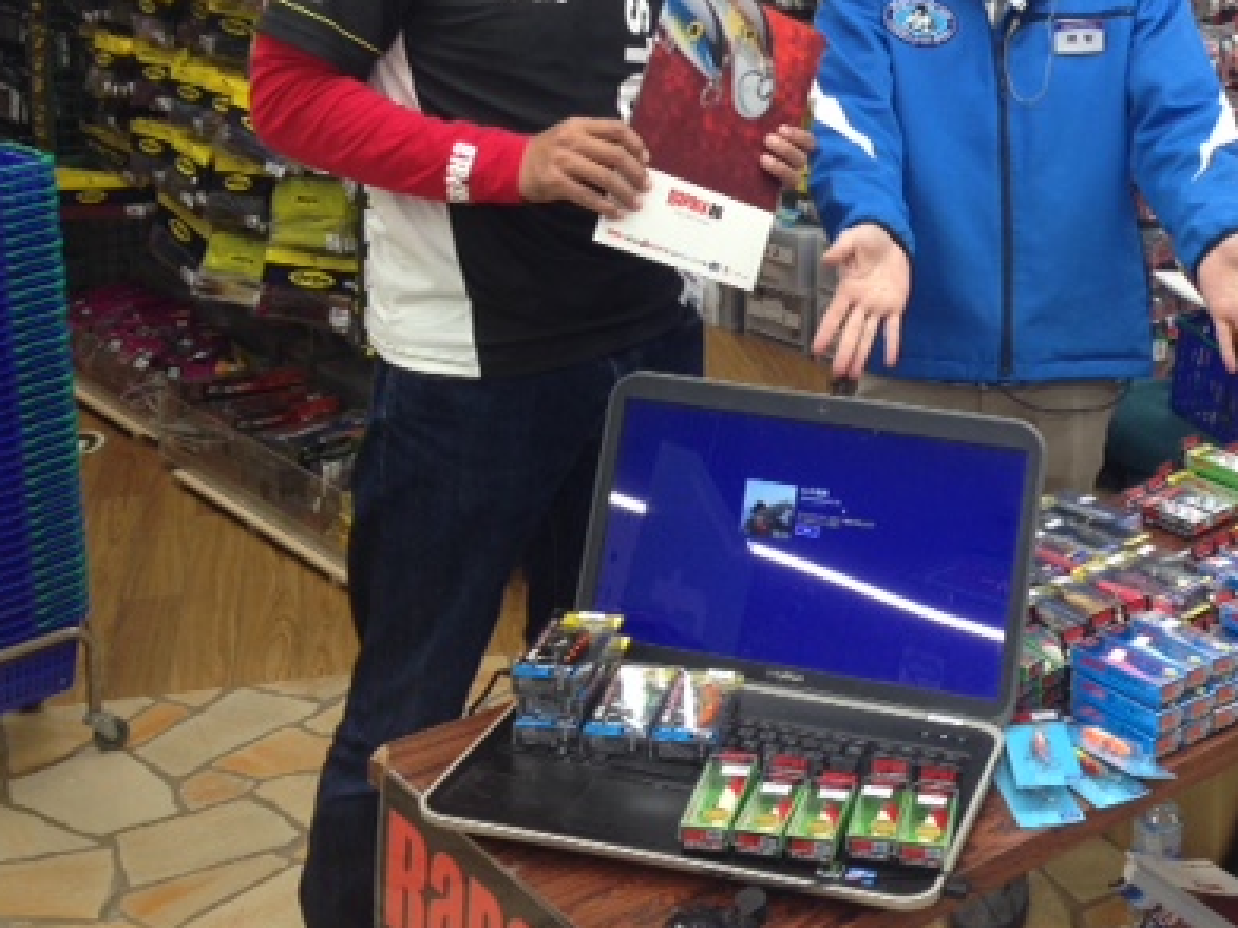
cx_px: 947
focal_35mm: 54
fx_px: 1931
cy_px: 184
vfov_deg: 26.5
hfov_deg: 34.7
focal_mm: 4.12
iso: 50
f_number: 2.4
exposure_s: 1/40
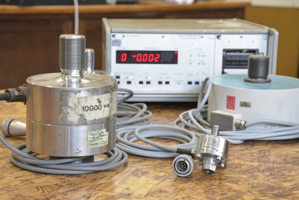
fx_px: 747
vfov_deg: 15.2
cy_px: 100
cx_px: 150
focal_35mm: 90
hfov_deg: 22.6
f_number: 8
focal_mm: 60
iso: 2500
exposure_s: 1/50
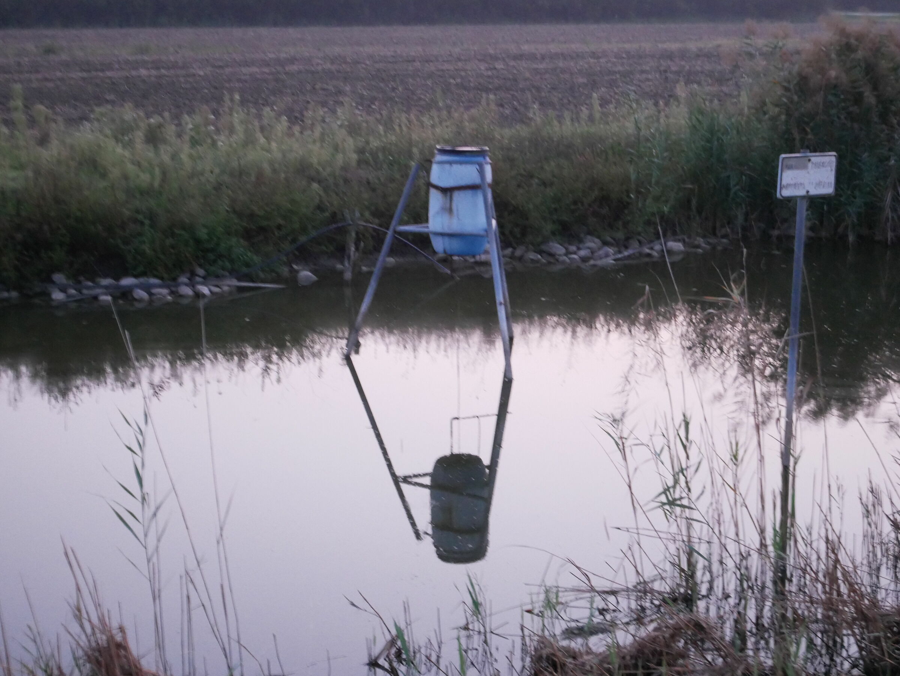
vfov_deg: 22.9
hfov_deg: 30.3
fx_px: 1665
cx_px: 450
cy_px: 338
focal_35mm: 64
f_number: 5.6
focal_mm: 32
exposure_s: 1/1.6
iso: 3200
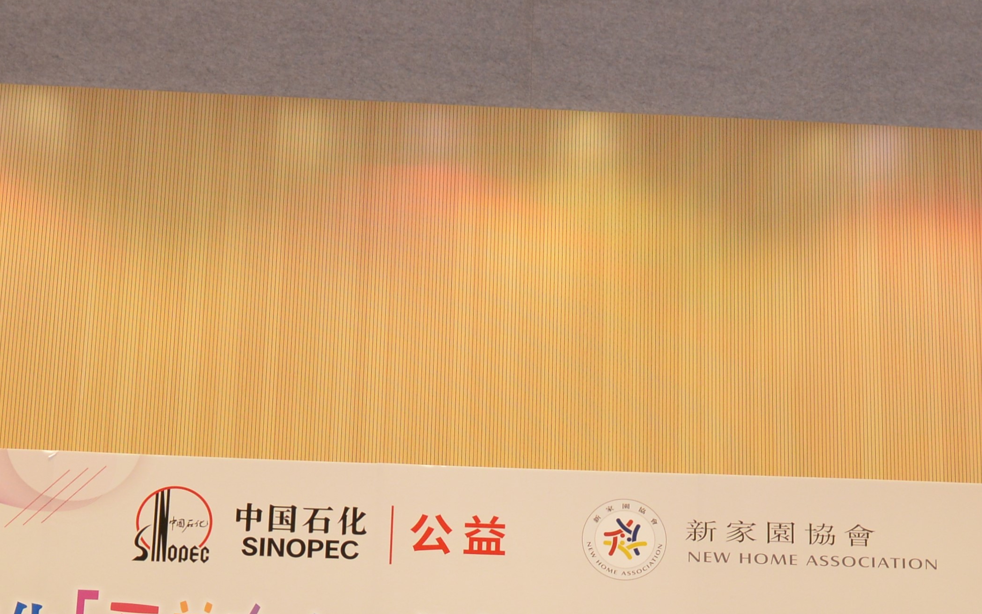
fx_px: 1499
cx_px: 564
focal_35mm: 56
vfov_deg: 21.0
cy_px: 800
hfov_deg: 36.2
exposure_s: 1/60
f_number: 6.3
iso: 800
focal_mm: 16
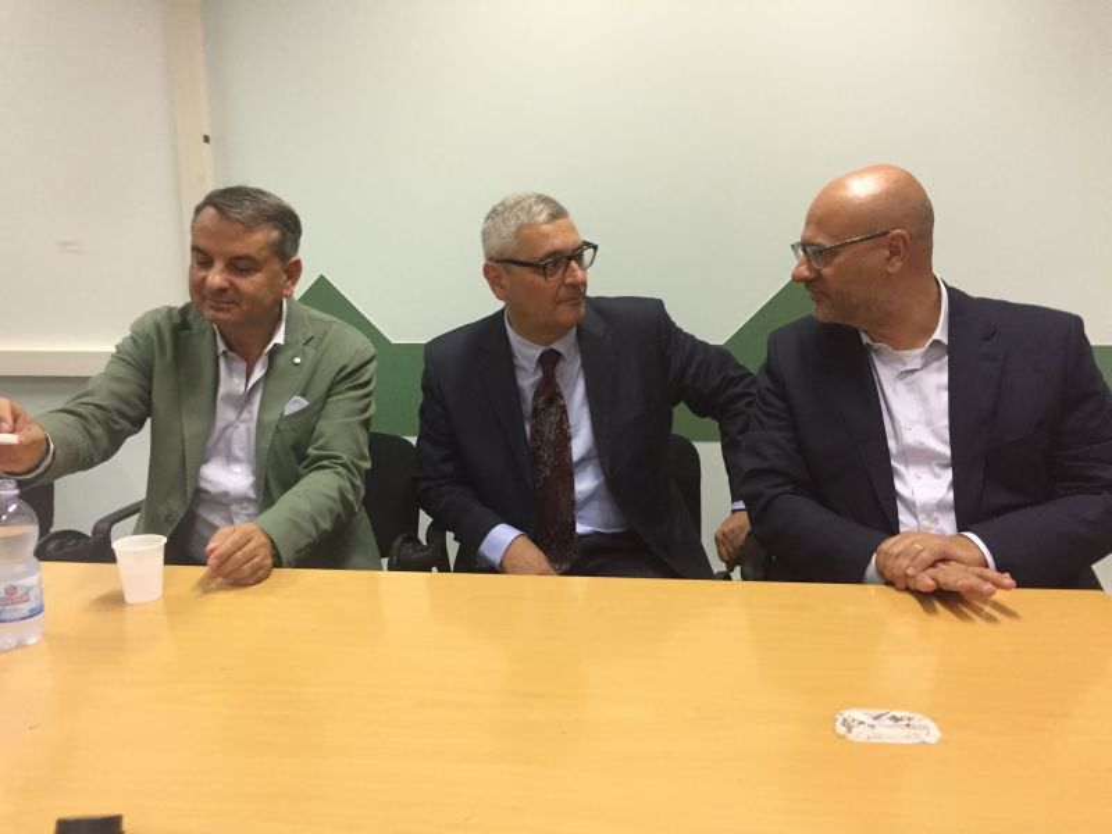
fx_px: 932
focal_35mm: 29
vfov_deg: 48.2
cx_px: 556
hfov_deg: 61.7
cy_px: 417
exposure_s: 1/33
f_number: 2.2
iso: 200
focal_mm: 4.15
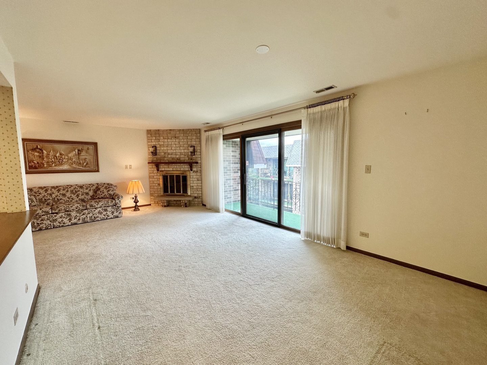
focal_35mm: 14
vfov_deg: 85.7
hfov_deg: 102.1
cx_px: 244
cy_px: 182
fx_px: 197
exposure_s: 1/120
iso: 125
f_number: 2.2
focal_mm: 2.22
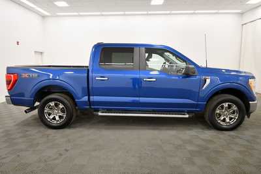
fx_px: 152
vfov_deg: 59.5
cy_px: 87
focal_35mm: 21
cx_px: 130
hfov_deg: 81.2
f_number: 5
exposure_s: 1/125
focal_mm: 14
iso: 800
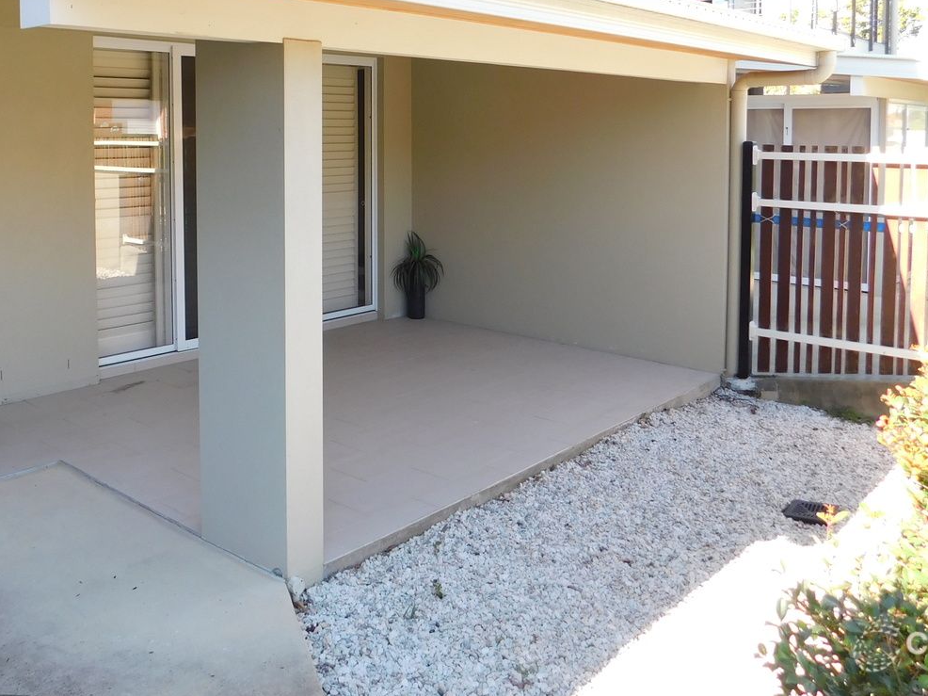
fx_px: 938
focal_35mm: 35
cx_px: 387
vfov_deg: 39.6
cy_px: 174
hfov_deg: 52.4
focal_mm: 4
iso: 125
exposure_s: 1/200
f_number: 3
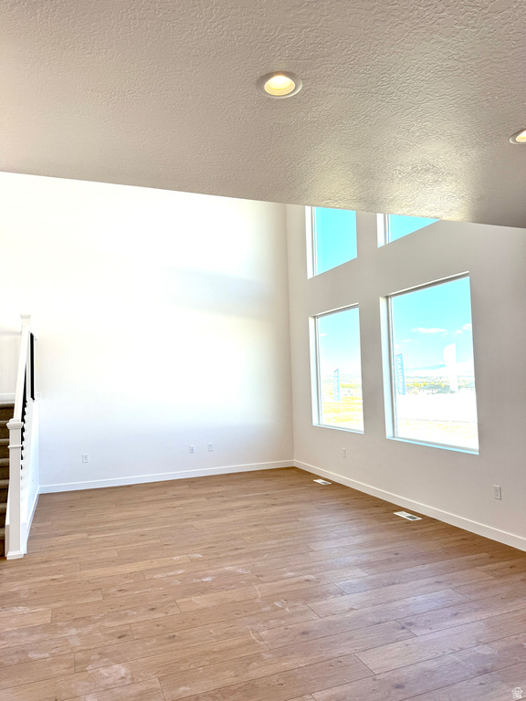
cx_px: 263
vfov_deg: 71.6
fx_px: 486
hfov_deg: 56.8
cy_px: 350
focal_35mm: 24
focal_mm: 6.76
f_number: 1.78
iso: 100
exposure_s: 1/1060
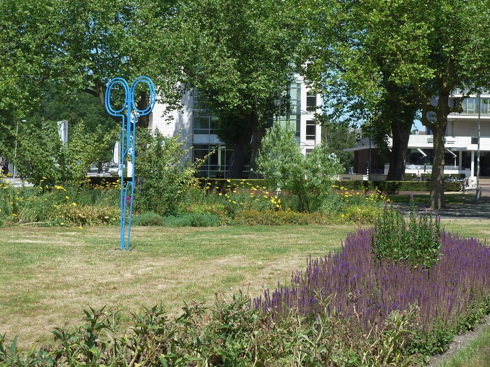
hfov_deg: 35.0
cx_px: 245
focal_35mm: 55
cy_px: 184
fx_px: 778
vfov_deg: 26.5
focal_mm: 9.1
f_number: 3.9
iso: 80
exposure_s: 1/320
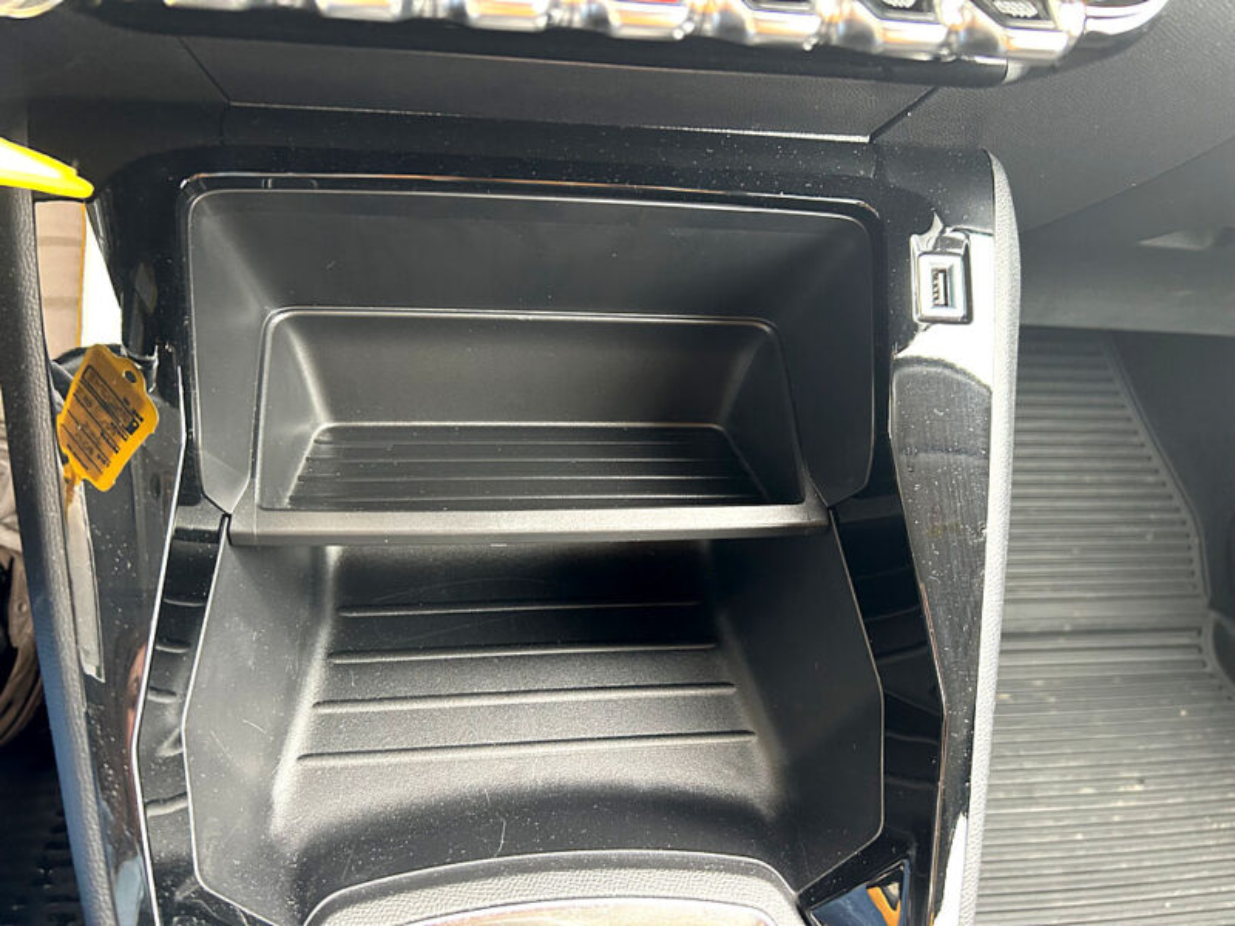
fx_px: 928
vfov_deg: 53.1
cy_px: 463
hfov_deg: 67.3
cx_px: 618
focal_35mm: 26
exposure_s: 1/60
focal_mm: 5.7
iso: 200
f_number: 1.5
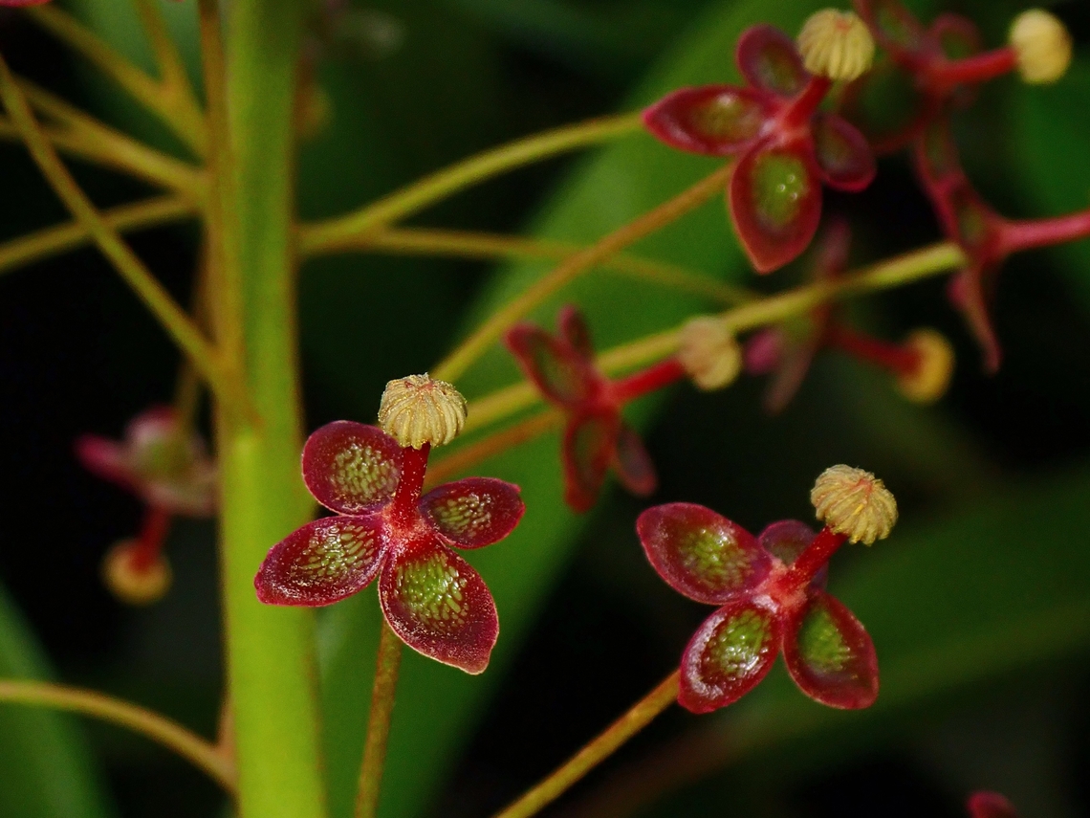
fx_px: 3149
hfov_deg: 19.6
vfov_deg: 14.8
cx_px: 545
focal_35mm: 100
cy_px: 409
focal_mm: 18
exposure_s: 1/200
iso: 320
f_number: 6.3
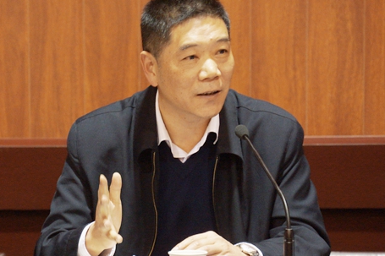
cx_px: 177
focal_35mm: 260
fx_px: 2779
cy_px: 133
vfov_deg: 5.3
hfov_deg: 7.9
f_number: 6.3
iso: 1600
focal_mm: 146
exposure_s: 1/25
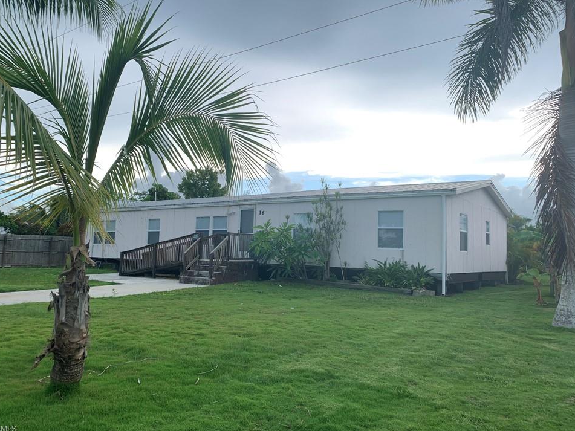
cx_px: 282
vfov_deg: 49.7
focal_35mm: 28
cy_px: 203
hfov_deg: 63.4
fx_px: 465
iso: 25
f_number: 1.8
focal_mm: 4.25
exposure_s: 1/182
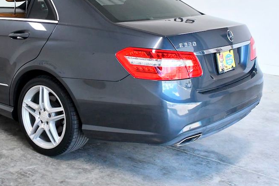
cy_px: 55
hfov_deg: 34.8
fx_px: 434
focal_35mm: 56
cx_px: 65
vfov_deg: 24.0
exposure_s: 1/1250
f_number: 4.5
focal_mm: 24
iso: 2500
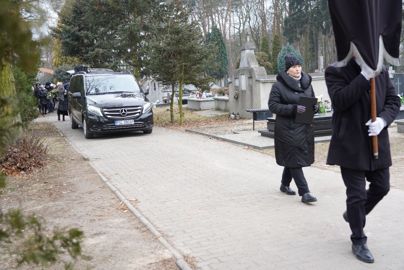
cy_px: 135
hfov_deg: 45.4
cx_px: 202
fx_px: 483
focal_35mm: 43
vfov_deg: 31.2
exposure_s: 1/125
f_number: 4
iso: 250
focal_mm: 43
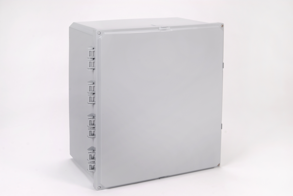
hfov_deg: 28.0
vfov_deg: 19.0
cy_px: 98
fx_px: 587
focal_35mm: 72
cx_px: 146
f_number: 14
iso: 200
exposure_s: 1/100
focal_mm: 48
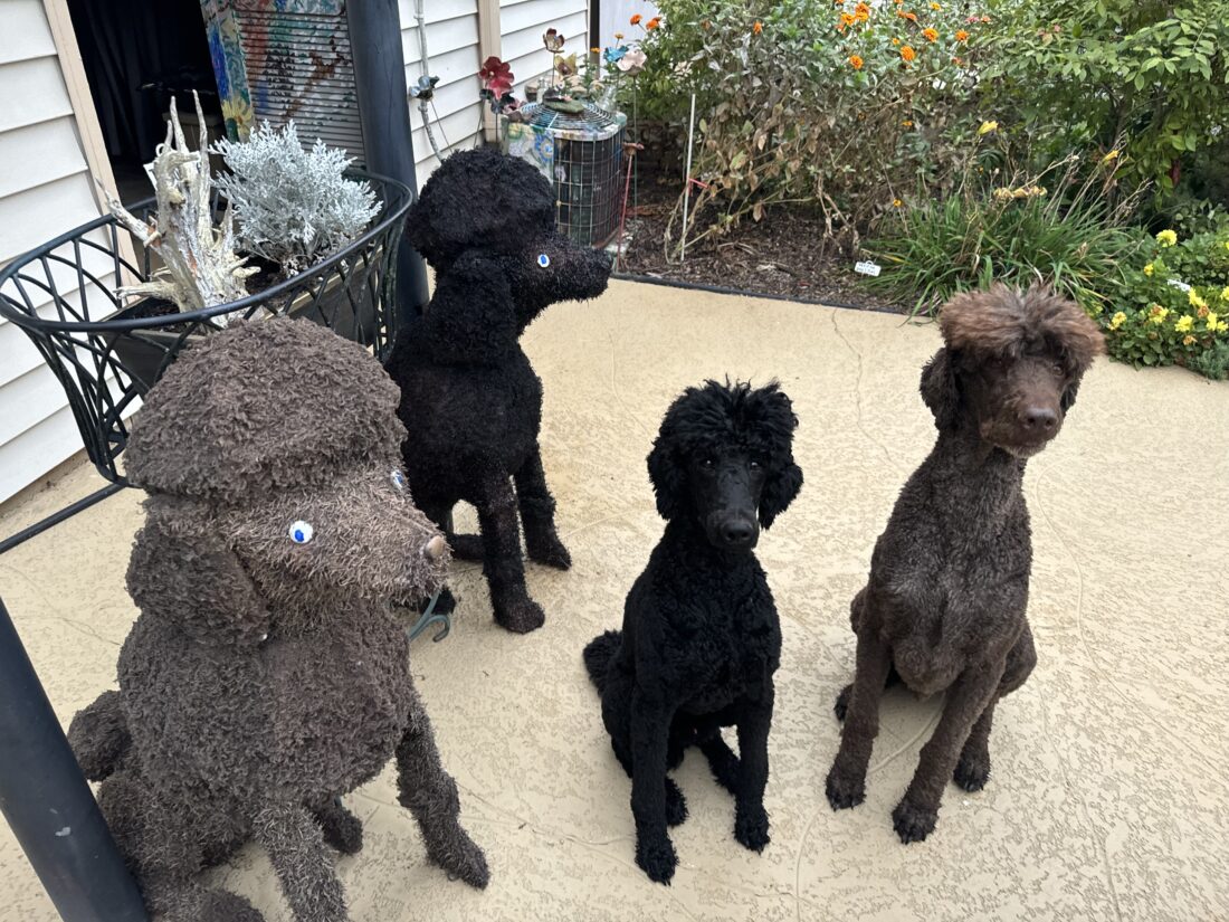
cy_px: 461
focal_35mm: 24
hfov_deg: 71.6
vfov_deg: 56.8
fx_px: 852
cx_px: 614
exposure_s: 1/121
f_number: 1.78
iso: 200
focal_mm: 6.76
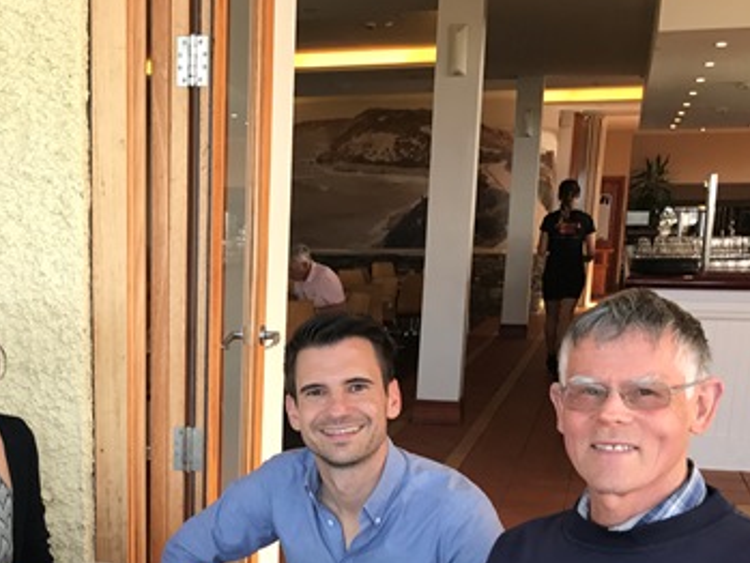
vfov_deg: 25.6
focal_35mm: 55
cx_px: 145
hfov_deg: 33.8
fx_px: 1192
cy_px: 524
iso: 32
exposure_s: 1/100
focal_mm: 3.99
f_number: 1.8
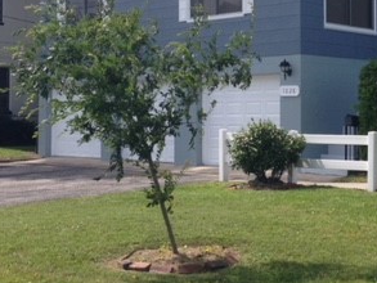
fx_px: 784
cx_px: 329
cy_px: 87
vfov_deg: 20.4
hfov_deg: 26.3
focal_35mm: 72
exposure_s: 1/1043
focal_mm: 4.12
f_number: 2.4
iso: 50
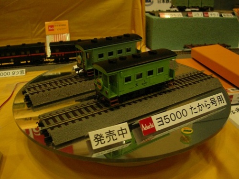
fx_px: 241
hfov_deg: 52.7
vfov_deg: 40.6
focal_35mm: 35
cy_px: 90
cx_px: 120
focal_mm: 5.8
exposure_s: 1/90
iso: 200
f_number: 2.8
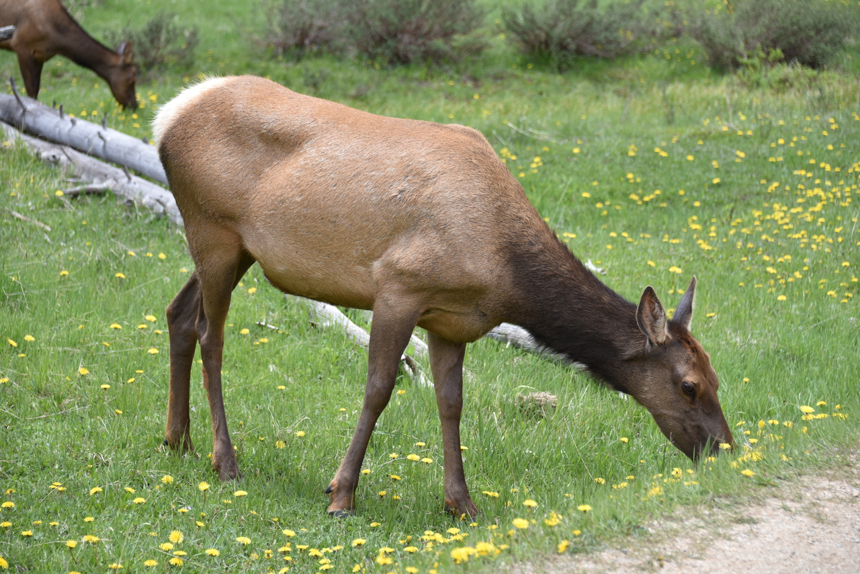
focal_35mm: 112
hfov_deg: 18.3
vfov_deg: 12.2
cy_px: 287
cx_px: 430
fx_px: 2676
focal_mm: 112
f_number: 5.3
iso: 125
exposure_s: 1/250
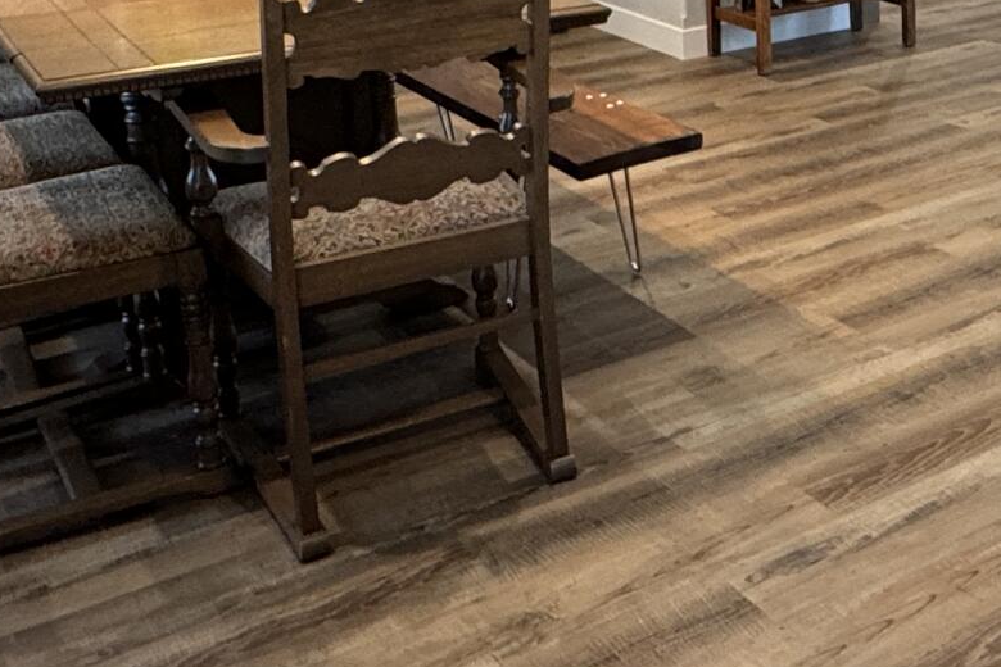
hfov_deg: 32.7
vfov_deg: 22.8
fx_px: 1557
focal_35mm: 56
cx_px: 1006
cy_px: -68
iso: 200
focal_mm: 2.22
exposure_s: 1/60
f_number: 2.2
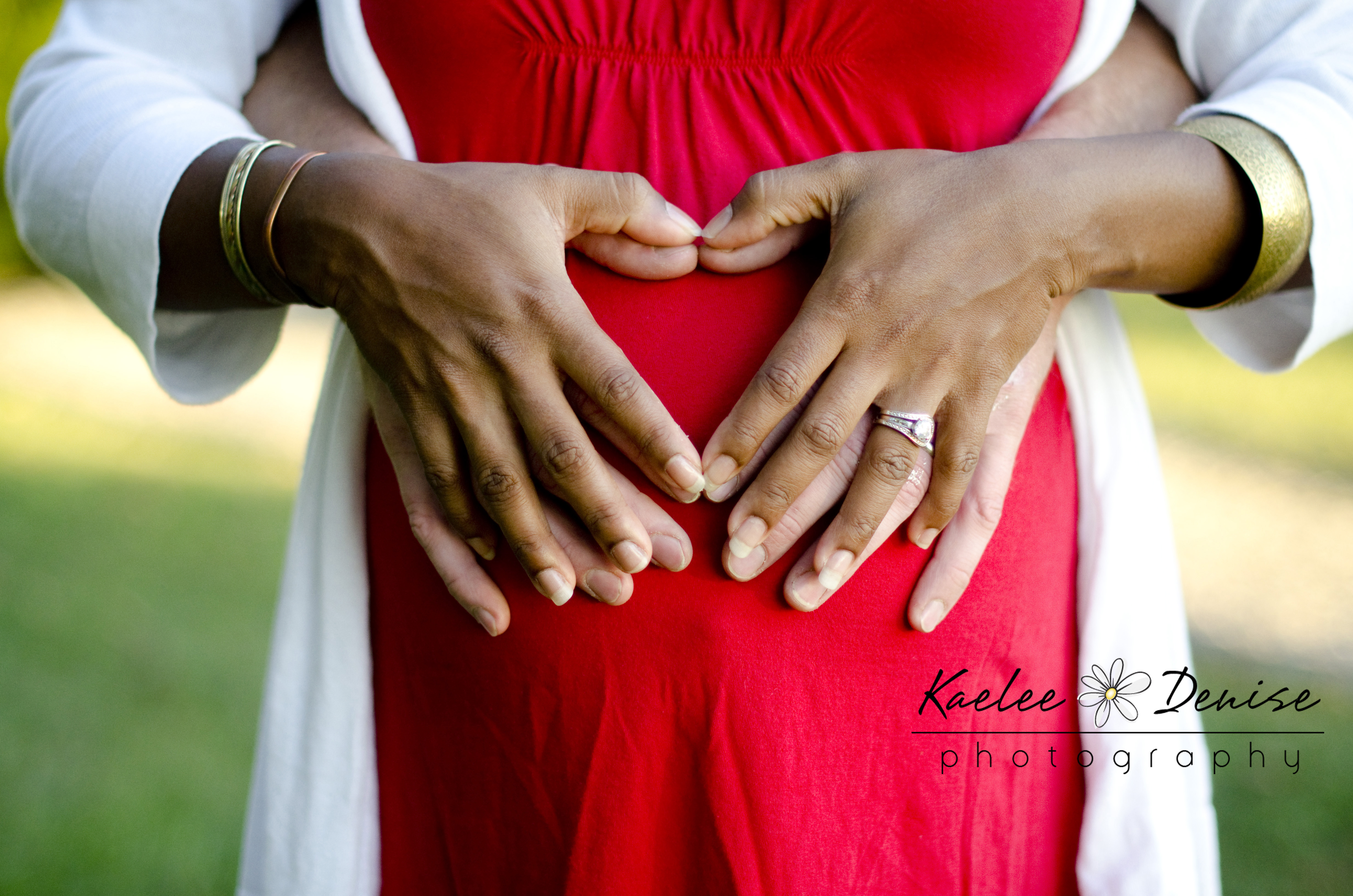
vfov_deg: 18.1
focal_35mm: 75
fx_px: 2813
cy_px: 448
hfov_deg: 27.0
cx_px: 676
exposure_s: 1/1600
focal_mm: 50
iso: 320
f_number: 1.6
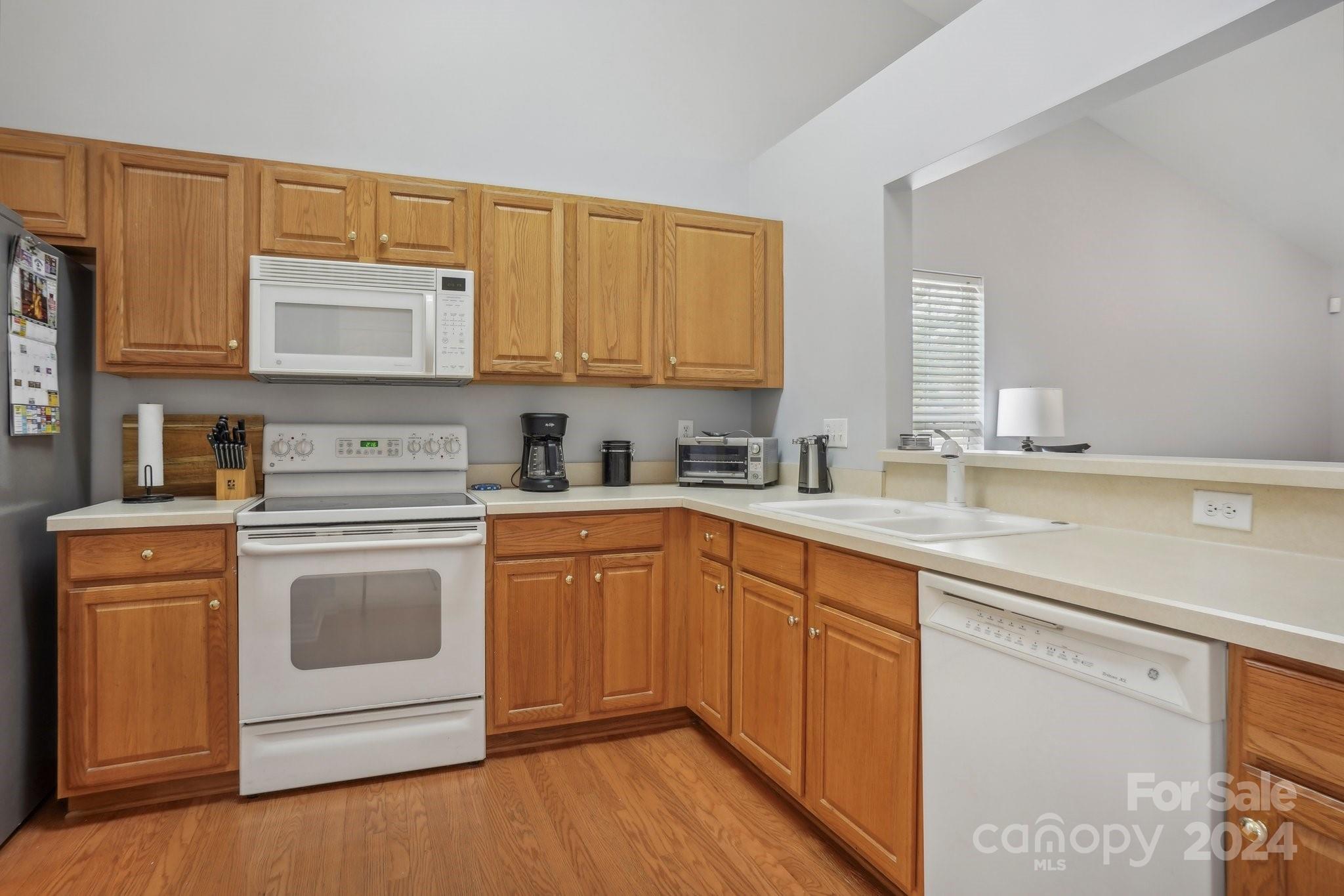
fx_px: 672
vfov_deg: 67.4
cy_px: 448
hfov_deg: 90.0
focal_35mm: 18
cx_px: 672
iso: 400
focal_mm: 18
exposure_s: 1/8
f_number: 8
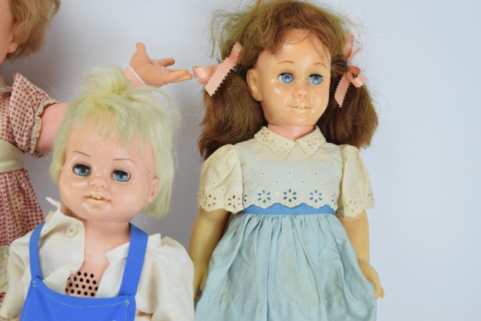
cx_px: 240
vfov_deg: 16.6
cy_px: 160
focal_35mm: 82
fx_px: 1102
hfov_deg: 24.6
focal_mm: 55
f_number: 5.6
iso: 800
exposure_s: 1/125
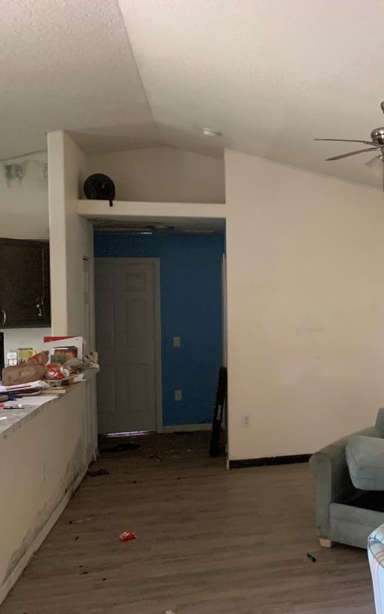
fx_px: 619
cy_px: 306
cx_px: 388
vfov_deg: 52.7
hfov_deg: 31.7
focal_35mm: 37
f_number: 1.8
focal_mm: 4.25
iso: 320
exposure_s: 1/60
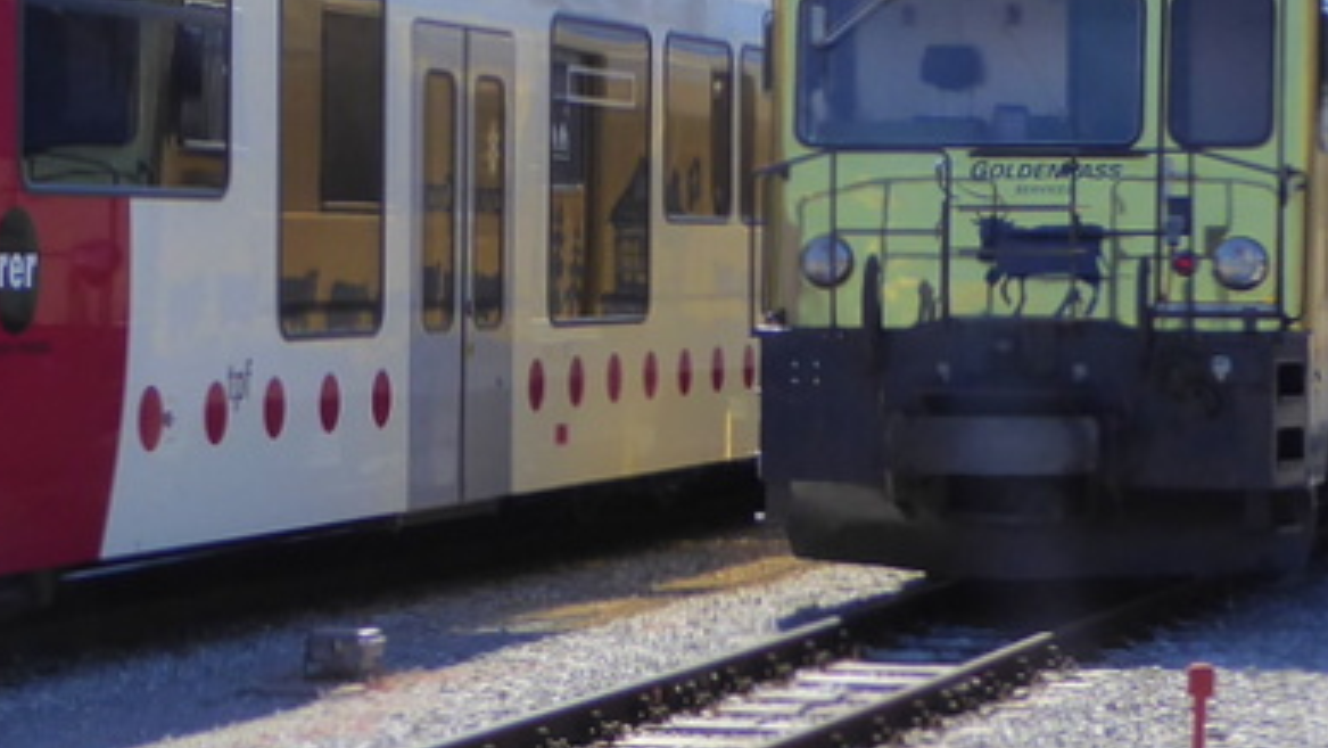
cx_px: 522
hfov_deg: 15.2
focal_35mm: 141
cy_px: 219
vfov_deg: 8.6
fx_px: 4966
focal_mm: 7.2
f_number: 3.8
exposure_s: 1/500
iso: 125
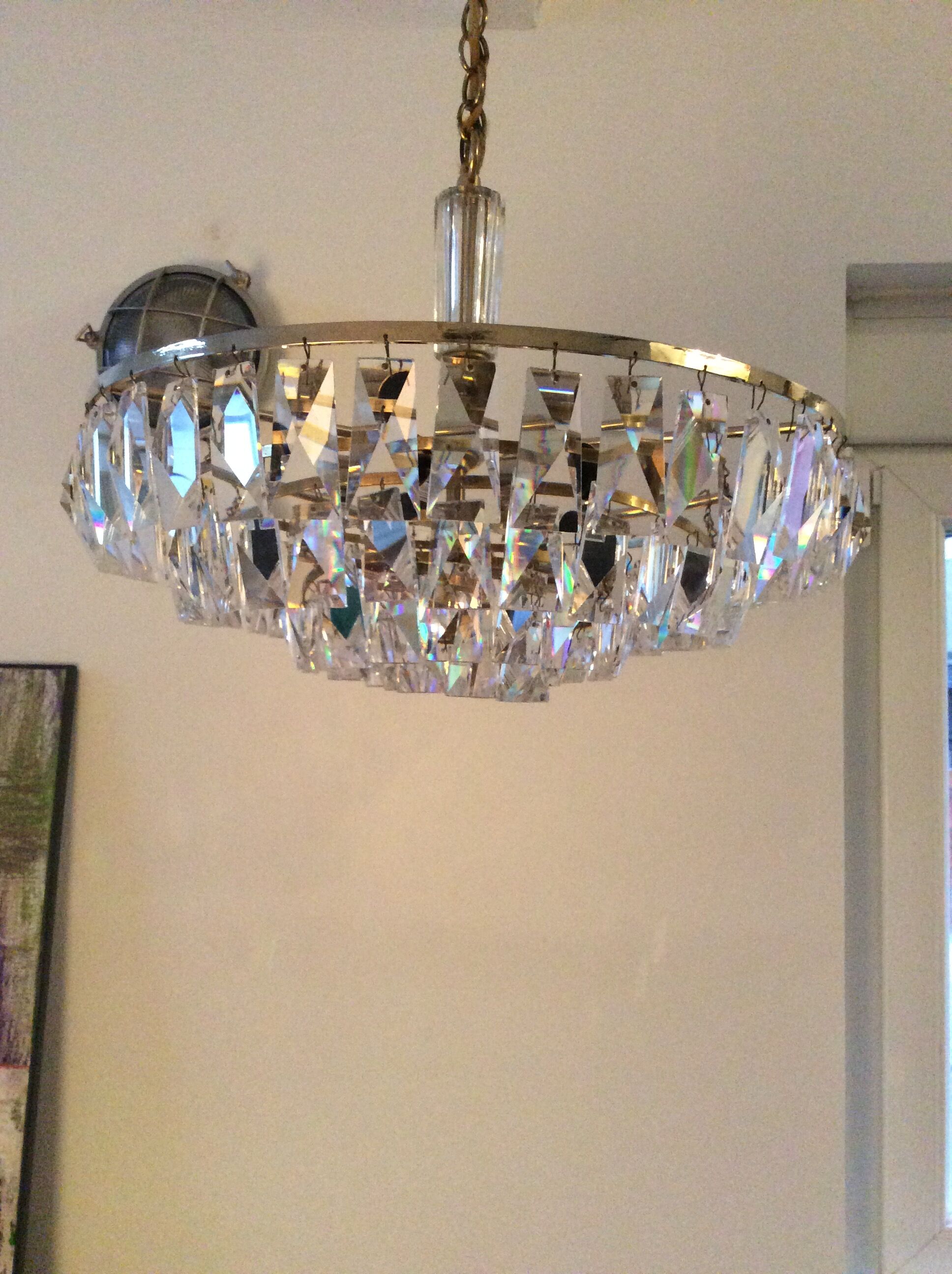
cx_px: 476
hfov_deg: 44.1
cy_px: 637
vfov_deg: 56.9
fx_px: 1177
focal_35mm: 32
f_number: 2.4
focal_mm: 3.3
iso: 320
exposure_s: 1/20
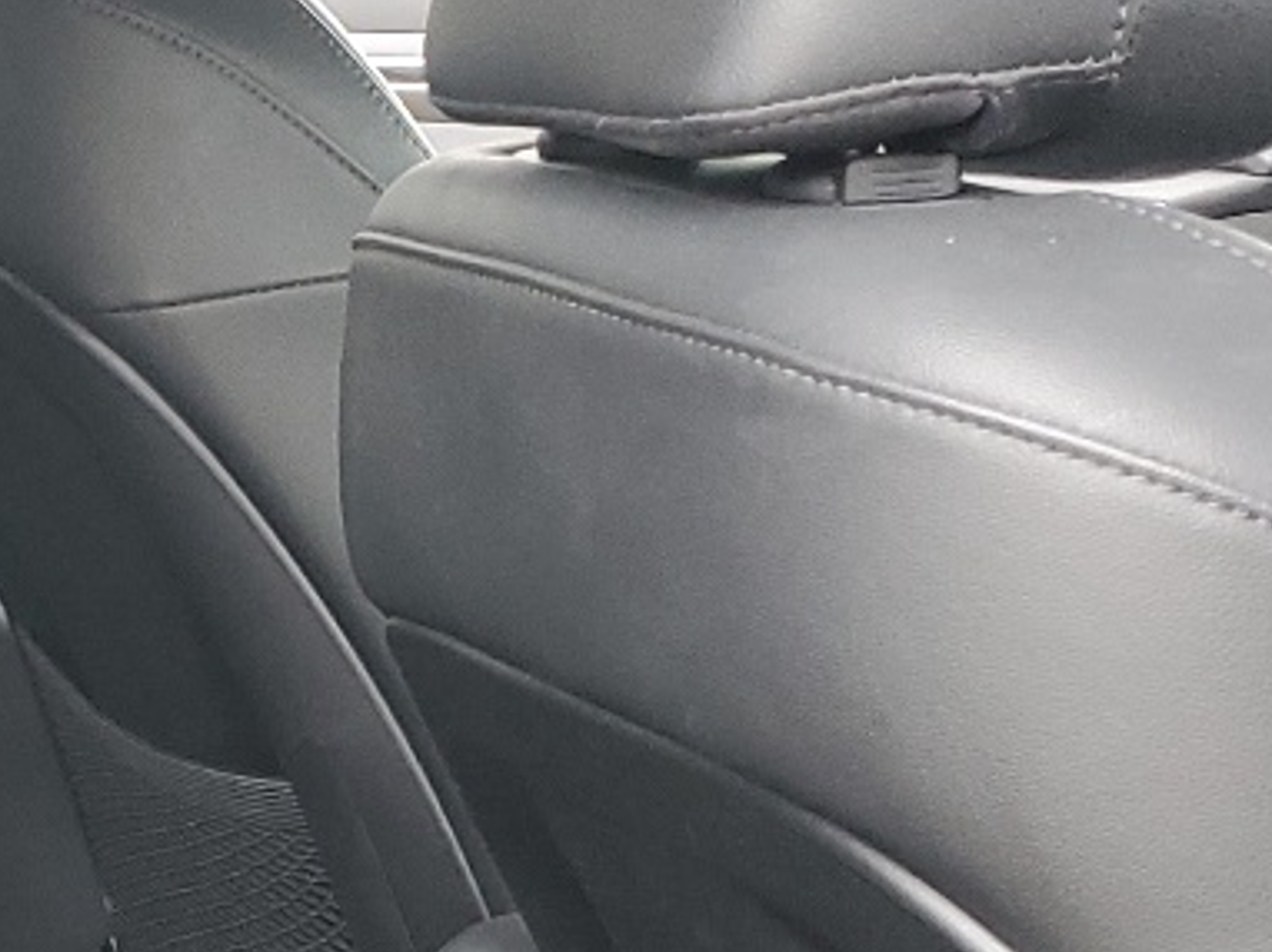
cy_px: 1178
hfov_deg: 16.0
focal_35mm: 109
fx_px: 4003
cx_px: -846
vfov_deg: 13.2
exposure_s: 1/120
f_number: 1.5
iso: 93
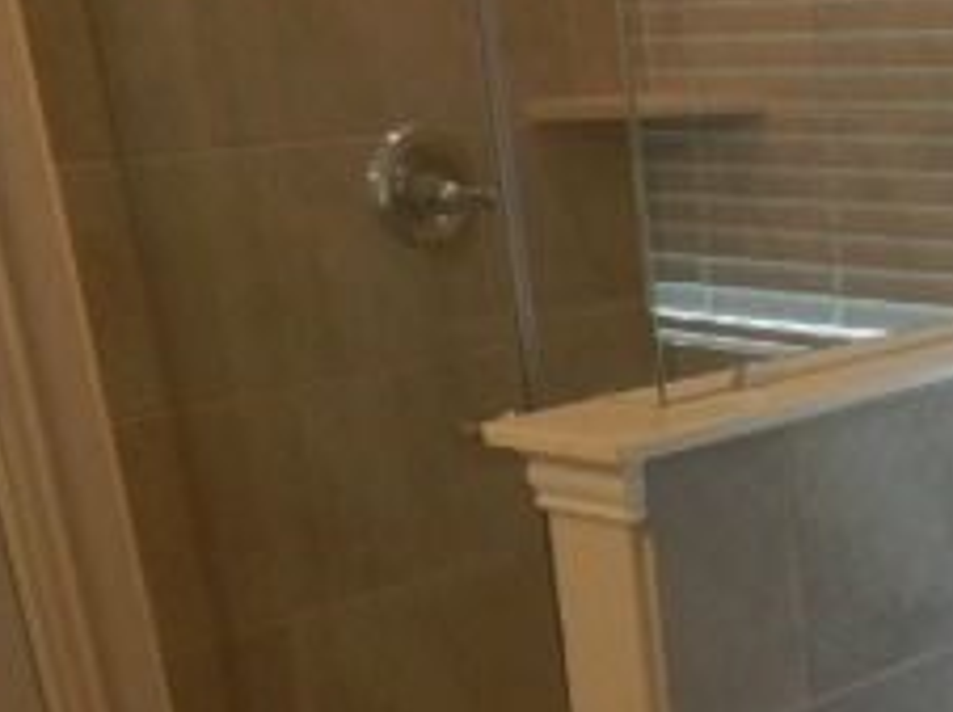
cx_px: 1020
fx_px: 1870
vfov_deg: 20.4
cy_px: 822
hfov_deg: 26.6
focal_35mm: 68
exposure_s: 1/50
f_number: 2.8
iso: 125
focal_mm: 4.3
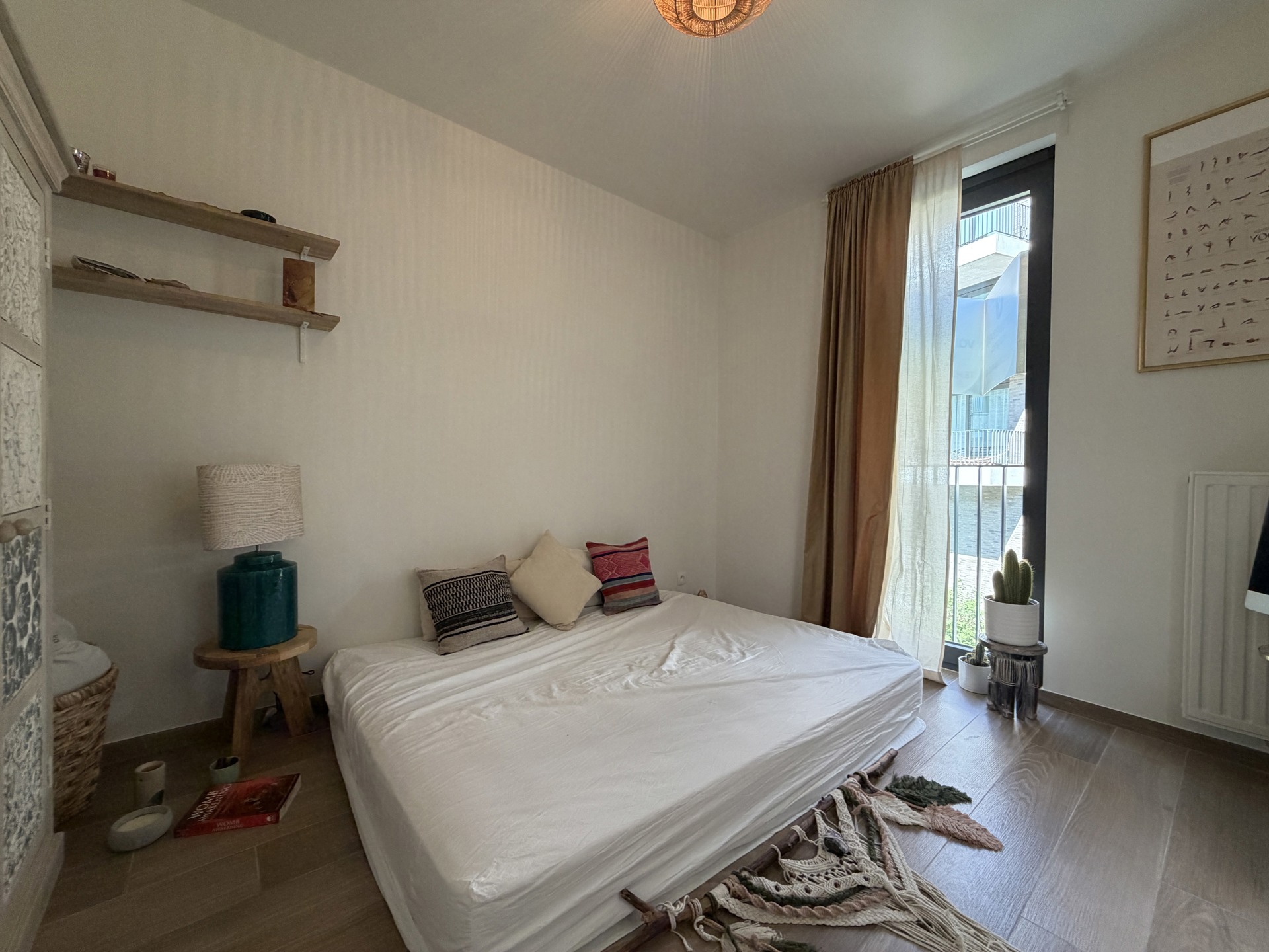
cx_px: 634
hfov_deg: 102.1
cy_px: 476
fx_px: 513
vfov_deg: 85.7
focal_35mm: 14
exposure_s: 1/100
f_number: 2.2
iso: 250
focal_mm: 2.22
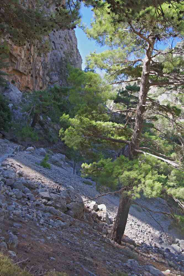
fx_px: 253
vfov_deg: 57.2
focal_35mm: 33
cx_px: 92
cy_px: 138
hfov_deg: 40.0
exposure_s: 1/125
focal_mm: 21.9
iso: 800
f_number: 5
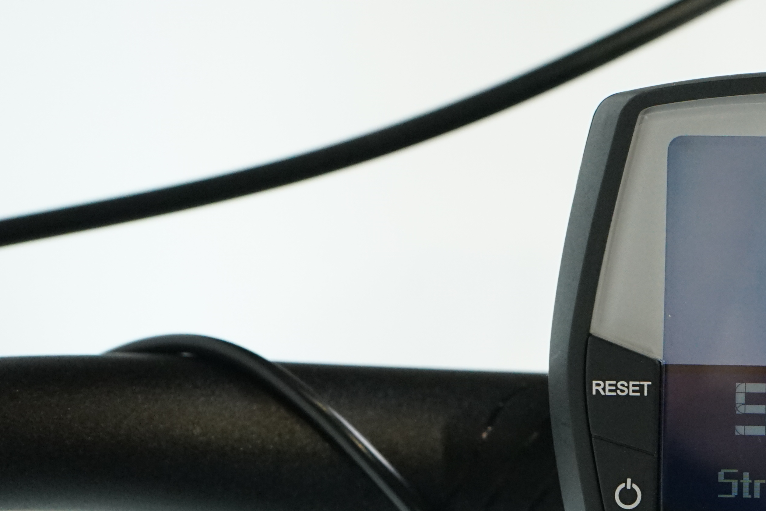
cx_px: 856
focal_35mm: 124
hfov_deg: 16.0
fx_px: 2638
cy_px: 354
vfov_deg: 11.0
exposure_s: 1/200
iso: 2500
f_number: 6.3
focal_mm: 52
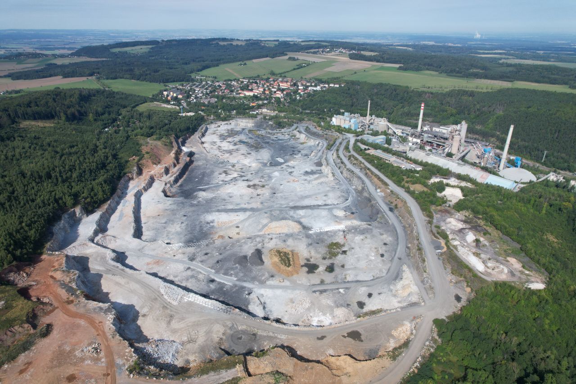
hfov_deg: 78.6
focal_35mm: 22
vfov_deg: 57.2
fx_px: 352
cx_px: 288
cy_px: 192
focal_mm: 8.38
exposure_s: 1/1600
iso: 110
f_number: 2.8
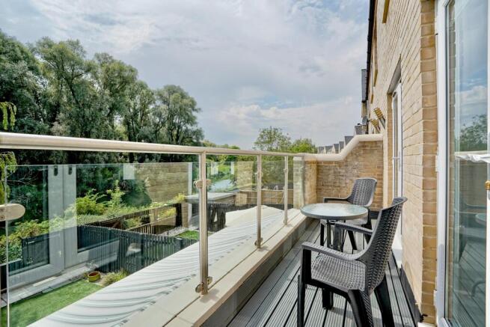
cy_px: 164
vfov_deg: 73.8
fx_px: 218
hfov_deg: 96.7
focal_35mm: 16
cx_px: 245
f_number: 6.3
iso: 100
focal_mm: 16
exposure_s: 1/200
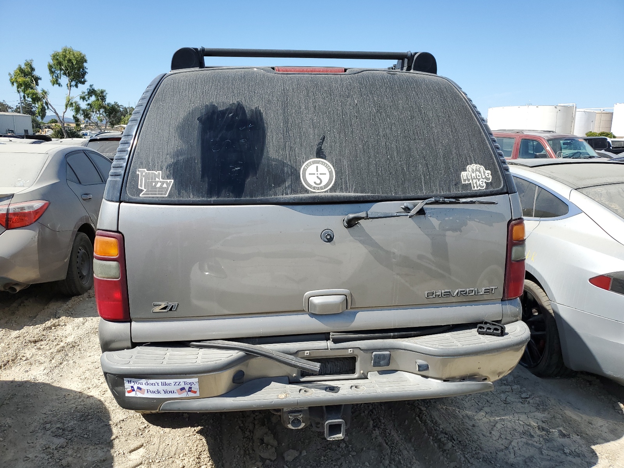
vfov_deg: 53.1
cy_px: 234
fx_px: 469
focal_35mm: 26
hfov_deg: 67.3
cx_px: 312
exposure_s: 1/2500
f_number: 1.5
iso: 50
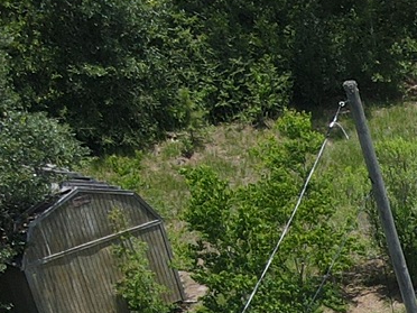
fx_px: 1590
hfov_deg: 12.7
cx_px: 889
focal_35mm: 132
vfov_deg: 10.3
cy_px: 650
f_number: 2.8
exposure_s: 1/640
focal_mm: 4.5
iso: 100
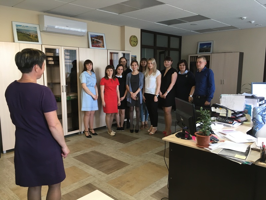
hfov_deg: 61.7
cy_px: 100
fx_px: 223
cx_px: 133
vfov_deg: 48.2
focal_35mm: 29
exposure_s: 1/33
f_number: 2.2
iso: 40
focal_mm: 4.15
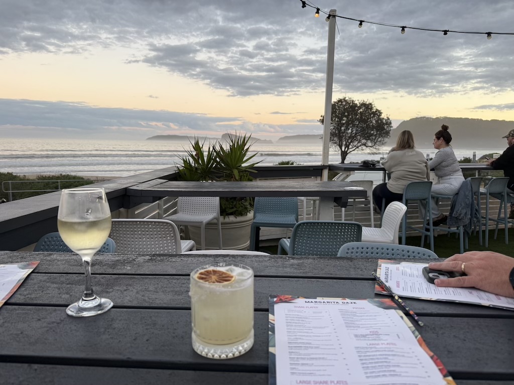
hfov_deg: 71.6
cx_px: 257
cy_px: 192
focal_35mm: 24
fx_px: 356
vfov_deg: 56.8
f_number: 1.78
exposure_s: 1/121
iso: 125
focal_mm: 6.76
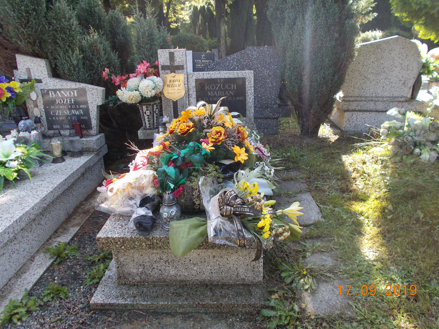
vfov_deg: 46.8
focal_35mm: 30
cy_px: 164
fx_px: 380
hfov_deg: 60.0
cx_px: 220
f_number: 3.4
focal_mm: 5.3
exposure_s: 1/100
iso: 80
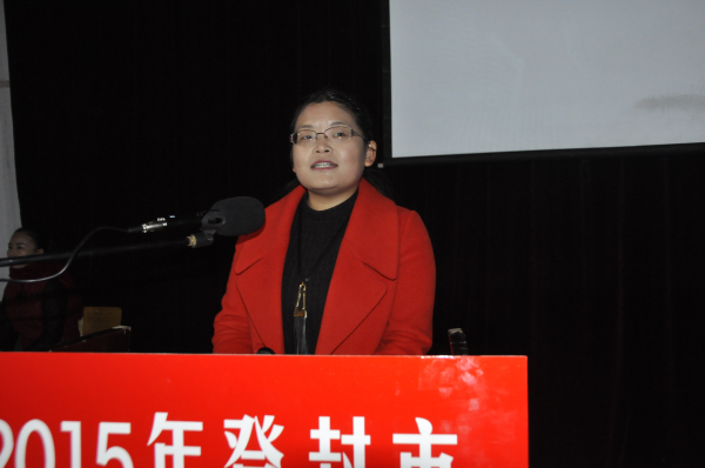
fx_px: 645
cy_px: 234
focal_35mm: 33
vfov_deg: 39.8
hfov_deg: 57.3
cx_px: 352
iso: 1600
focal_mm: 22
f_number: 5
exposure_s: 1/60
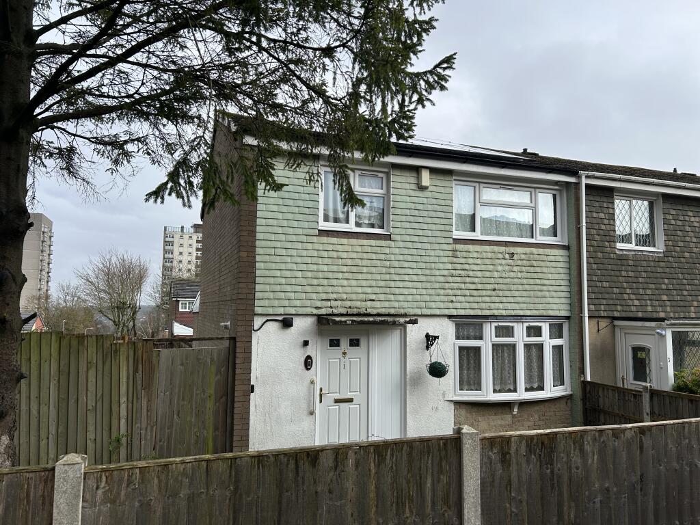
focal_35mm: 26
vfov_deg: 53.1
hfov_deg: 67.3
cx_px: 350
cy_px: 262
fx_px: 526
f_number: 1.5
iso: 50
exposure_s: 1/2208
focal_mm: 5.7
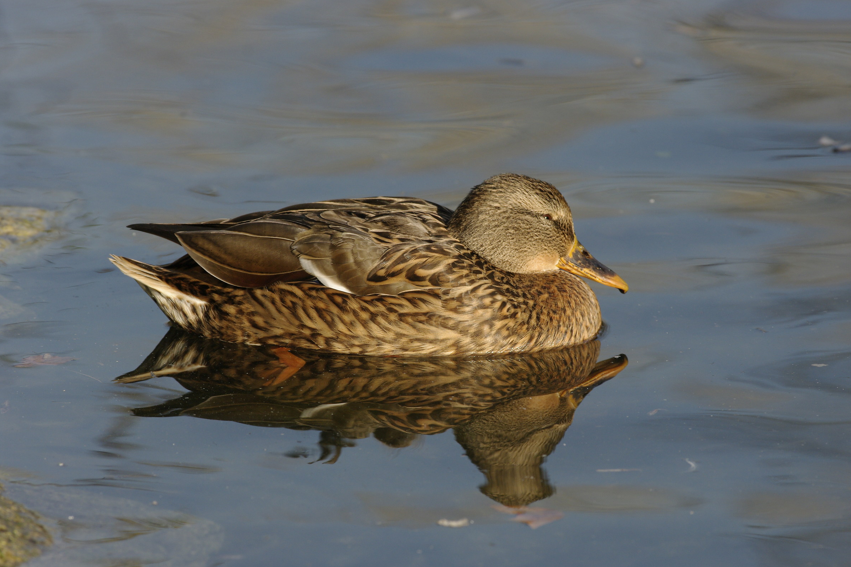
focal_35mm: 452
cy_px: 284
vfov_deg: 3.0
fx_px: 10683
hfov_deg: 4.6
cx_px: 425
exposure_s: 1/500
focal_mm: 300
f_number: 8
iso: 400
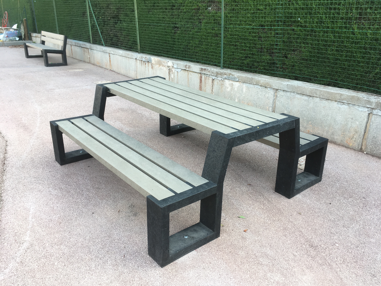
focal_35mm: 29
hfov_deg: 61.7
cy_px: 143
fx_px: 319
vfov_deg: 48.2
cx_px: 190
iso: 25
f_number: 2.2
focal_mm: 4.15
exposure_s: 1/110
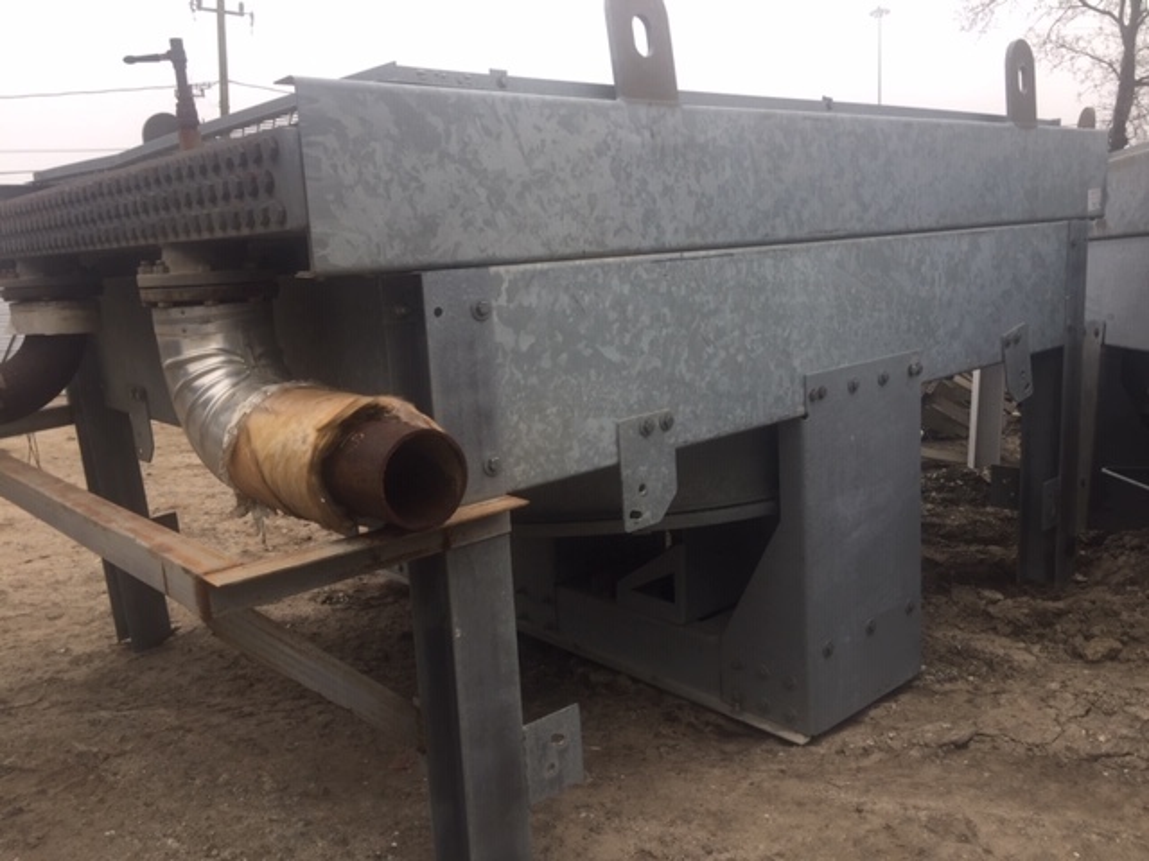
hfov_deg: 61.7
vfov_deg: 48.2
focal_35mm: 29
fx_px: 963
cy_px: 430
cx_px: 574
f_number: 2.2
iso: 32
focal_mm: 4.15
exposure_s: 1/215
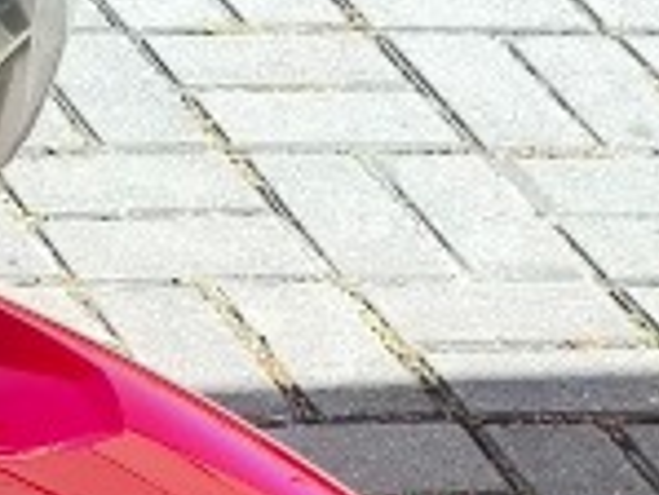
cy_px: 557
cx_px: -1497
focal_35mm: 219
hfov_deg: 7.6
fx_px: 4173
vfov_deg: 6.8
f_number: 1.7
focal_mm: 4.71
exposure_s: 1/398
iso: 50
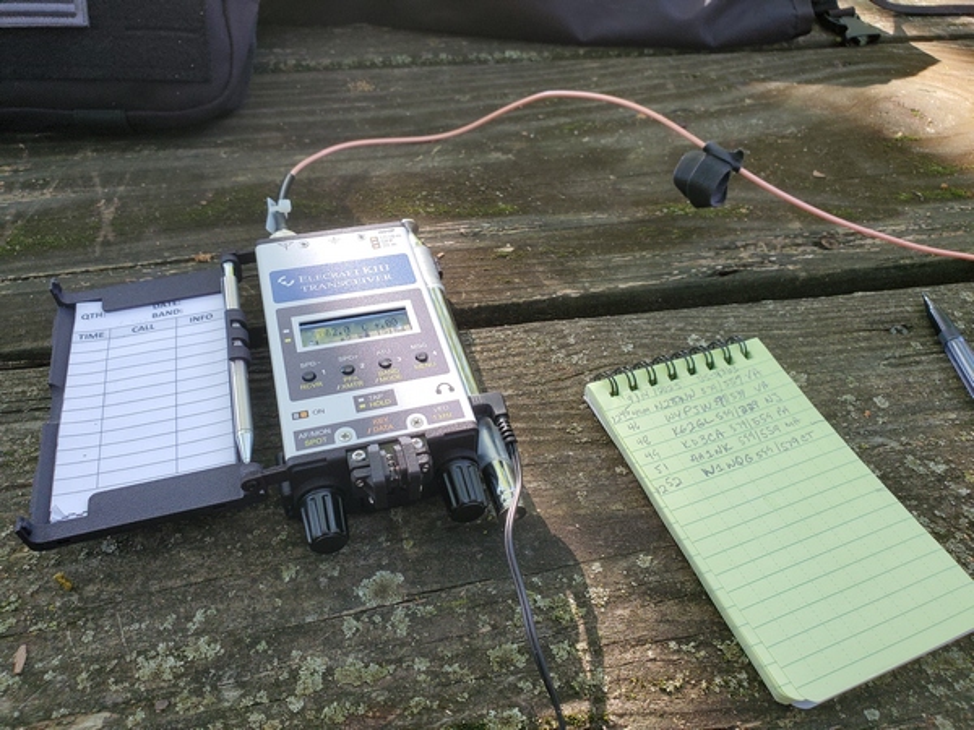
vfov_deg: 53.1
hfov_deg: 67.3
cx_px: 487
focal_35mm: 26
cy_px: 365
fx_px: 732
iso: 125
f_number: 2.4
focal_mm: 4.3
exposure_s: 1/120
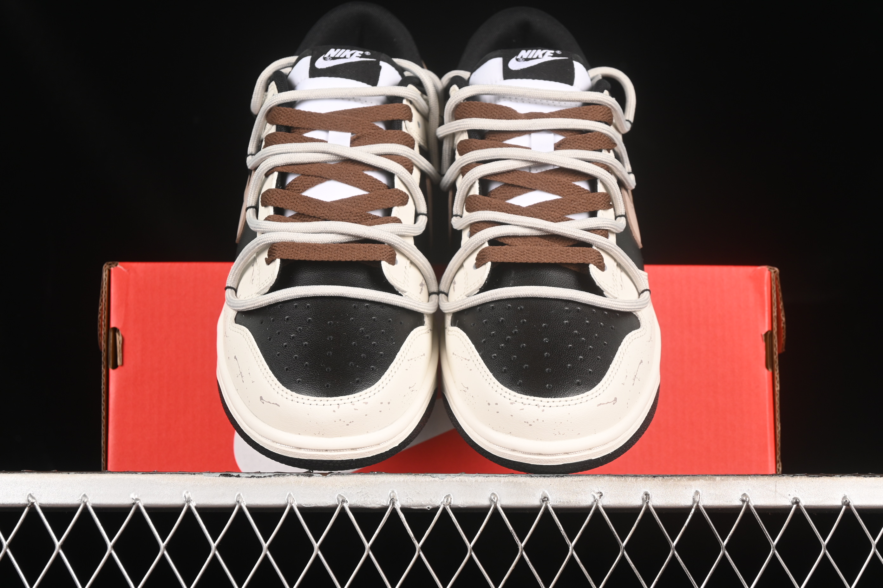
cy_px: 294
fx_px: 1839
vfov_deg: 18.2
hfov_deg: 27.0
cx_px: 442
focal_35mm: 75
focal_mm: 50
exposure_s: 1/60
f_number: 6.3
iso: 160
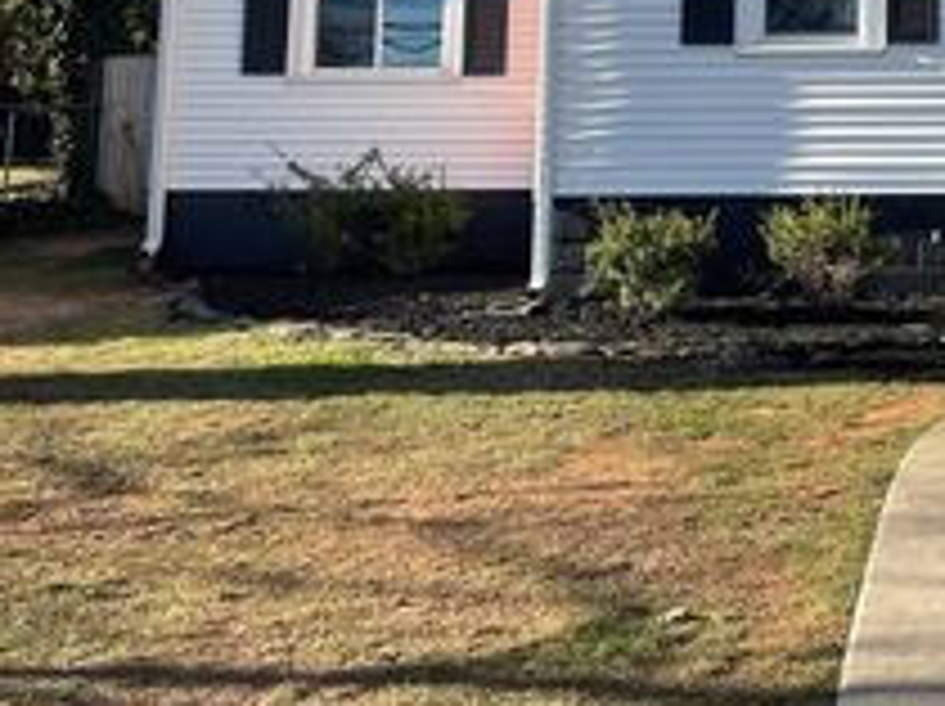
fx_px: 1691
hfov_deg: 29.1
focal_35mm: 62
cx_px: 963
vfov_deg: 22.6
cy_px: -16
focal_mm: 4.2
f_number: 1.6
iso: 32
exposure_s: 1/1319
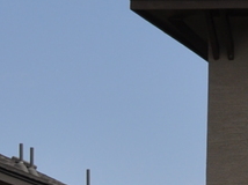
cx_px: 938
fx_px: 2273
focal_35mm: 318
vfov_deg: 4.6
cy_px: 268
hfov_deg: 5.5
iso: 200
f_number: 10
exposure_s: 1/400
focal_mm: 29
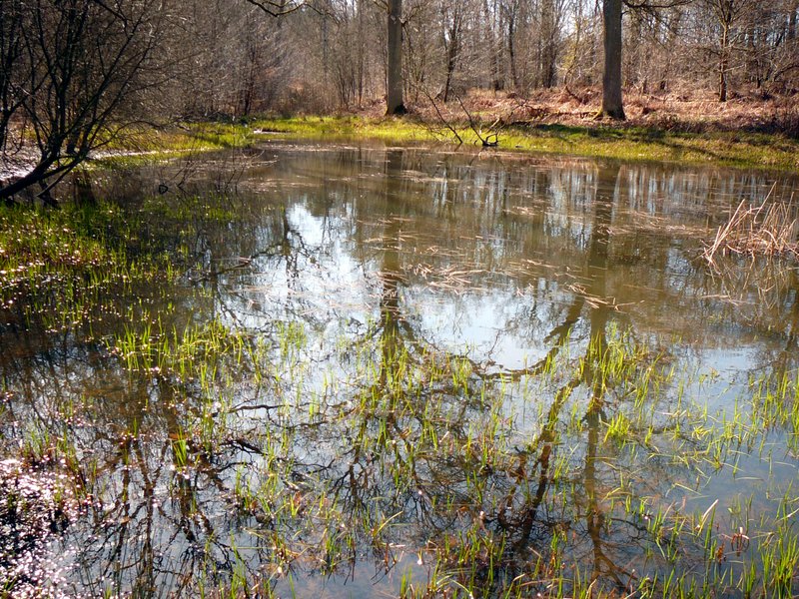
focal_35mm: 35
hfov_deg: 52.6
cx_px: 400
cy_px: 300
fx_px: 808
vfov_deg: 40.7
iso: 80
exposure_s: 1/250
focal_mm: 5.2
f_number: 2.8
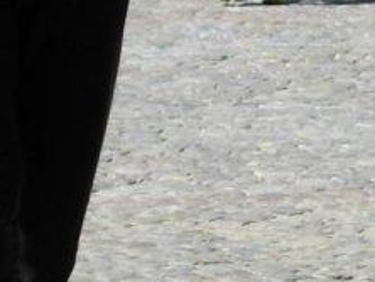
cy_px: -228
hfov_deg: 3.8
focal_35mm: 516
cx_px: 279
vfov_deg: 2.9
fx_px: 5596
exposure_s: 1/724
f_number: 4.2
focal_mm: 18.6
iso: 79
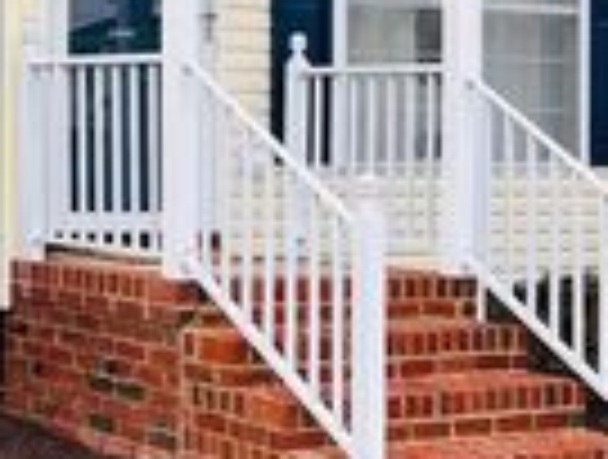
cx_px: -221
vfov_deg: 15.3
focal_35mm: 96
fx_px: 1691
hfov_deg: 18.7
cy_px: 65
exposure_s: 1/1058
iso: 50
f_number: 1.5
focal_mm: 5.7
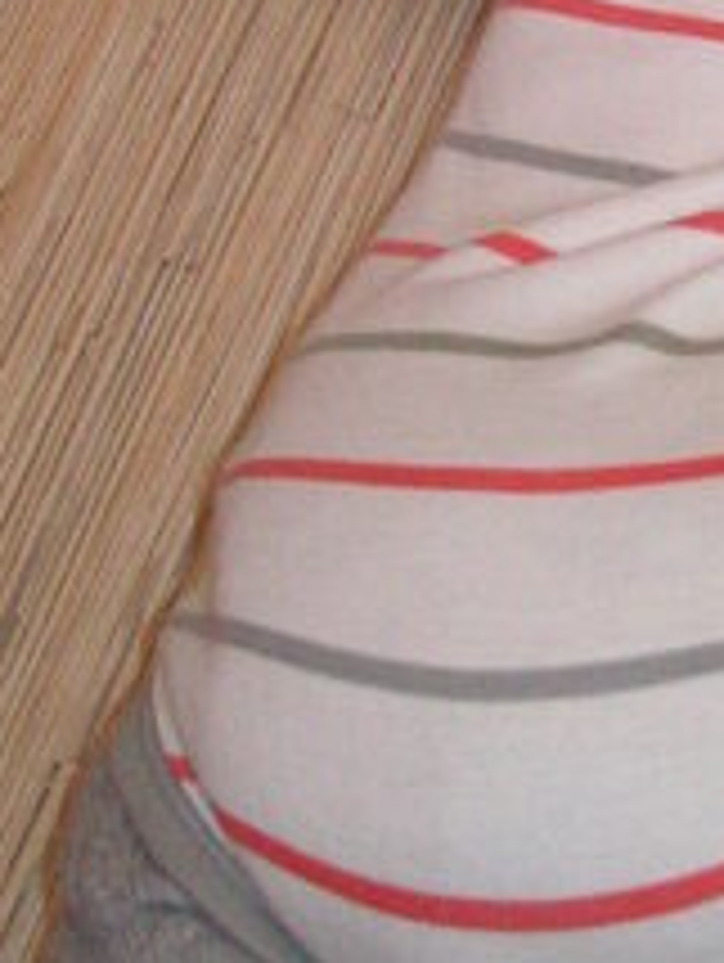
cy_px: 140
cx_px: 1151
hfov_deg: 10.3
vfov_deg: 14.2
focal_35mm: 138
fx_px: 3841
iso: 160
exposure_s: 1/45
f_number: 2.8
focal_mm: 6.1
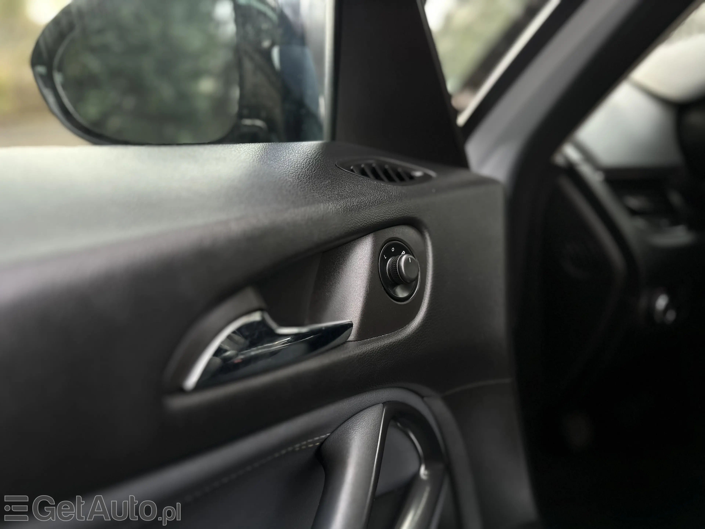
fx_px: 489
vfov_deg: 56.8
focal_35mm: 24
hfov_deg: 71.6
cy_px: 264
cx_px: 352
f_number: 1.78
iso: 100
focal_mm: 6.86
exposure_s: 1/121
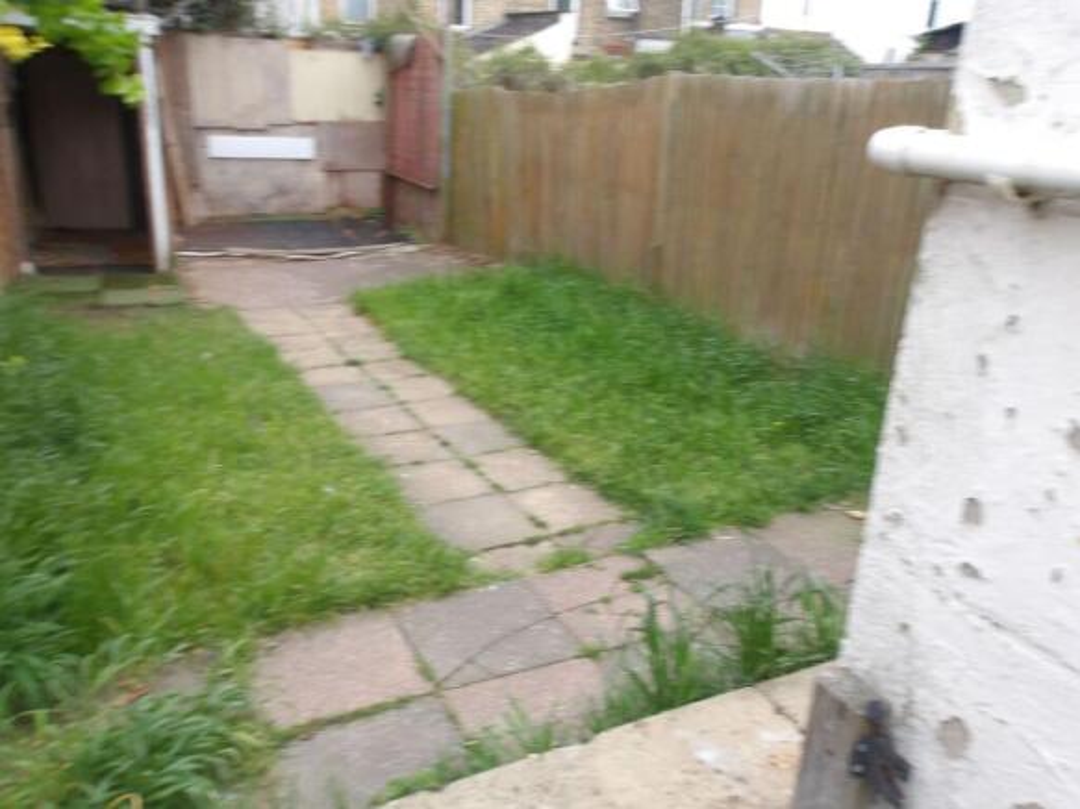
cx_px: 540
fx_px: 842
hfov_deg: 65.3
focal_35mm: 27
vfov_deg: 51.3
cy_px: 404
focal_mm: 4.9
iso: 100
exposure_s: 1/108
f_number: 3
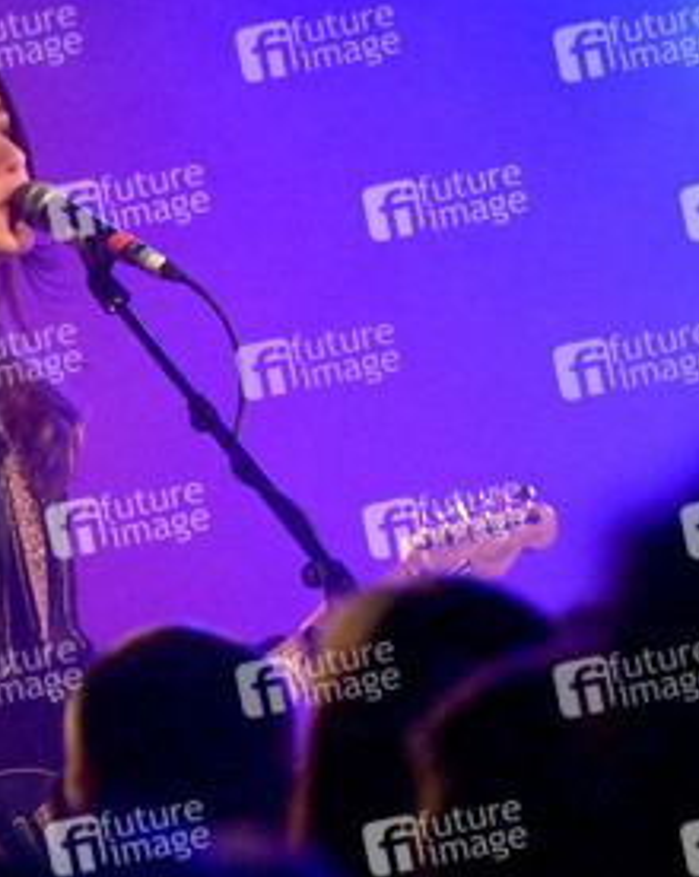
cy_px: 442
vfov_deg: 6.3
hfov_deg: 5.0
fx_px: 7957
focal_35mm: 307
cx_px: 43
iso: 8000
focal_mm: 200
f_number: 4
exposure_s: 1/400
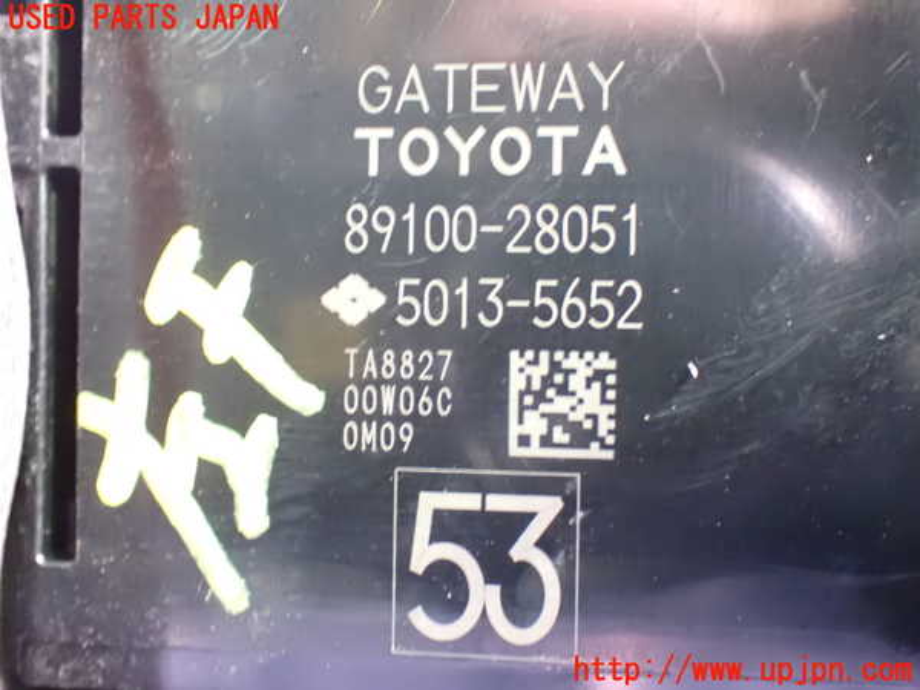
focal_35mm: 47
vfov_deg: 30.9
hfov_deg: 40.4
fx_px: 1249
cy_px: 345
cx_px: 460
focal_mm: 8.4
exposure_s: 1/8
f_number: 3.1
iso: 1600
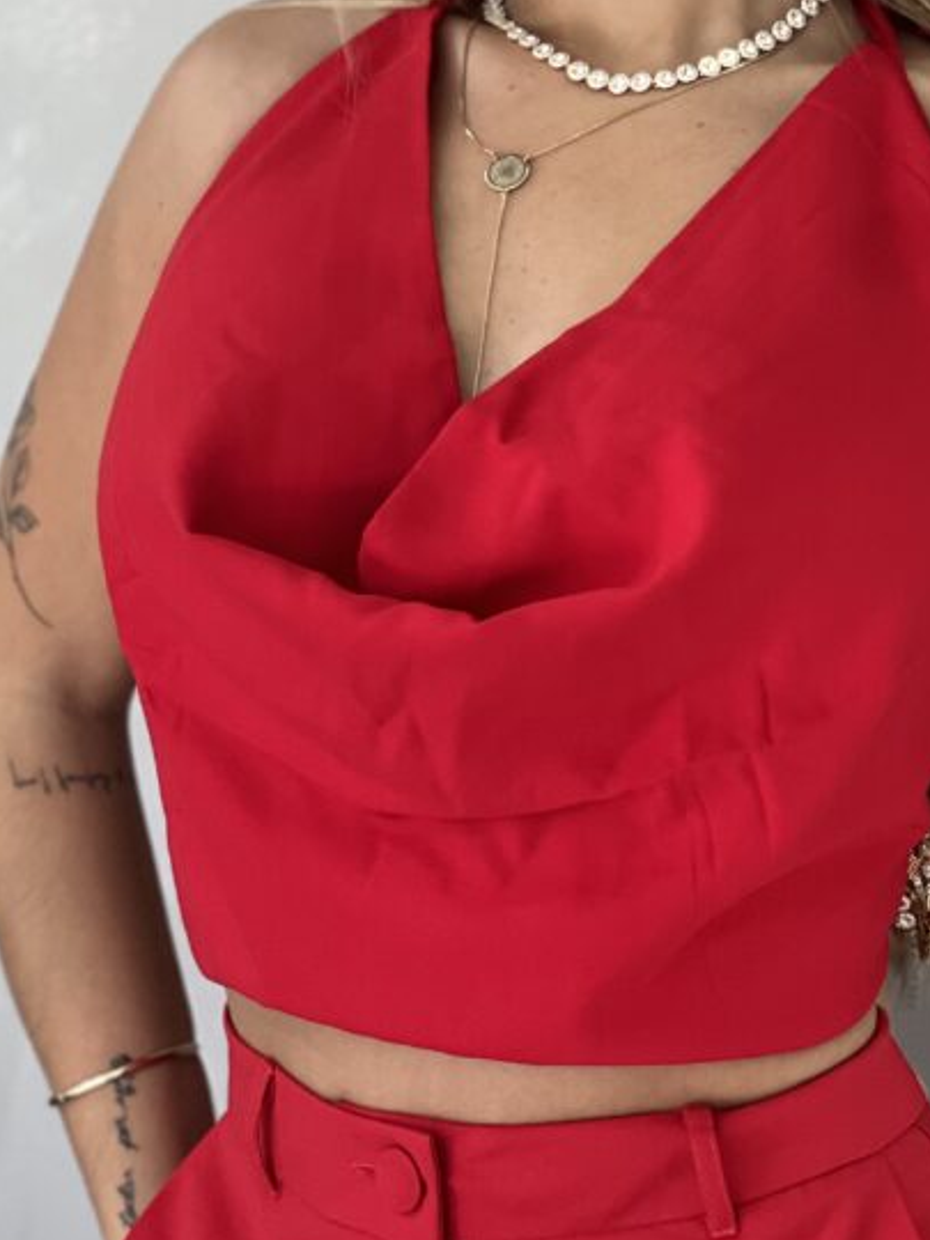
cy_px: 245
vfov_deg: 14.7
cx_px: 535
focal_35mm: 133
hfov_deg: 11.1
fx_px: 4764
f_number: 2.8
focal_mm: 9
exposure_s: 1/120
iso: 200
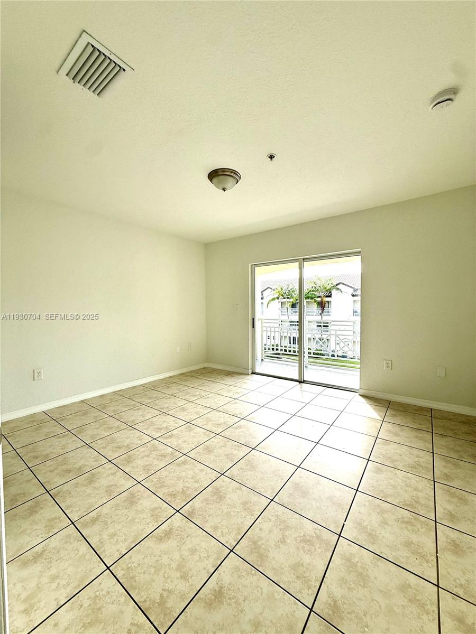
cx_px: 238
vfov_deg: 102.1
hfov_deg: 85.7
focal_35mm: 14
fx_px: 257
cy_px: 317
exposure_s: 1/535
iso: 64
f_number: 2.2
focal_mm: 2.22
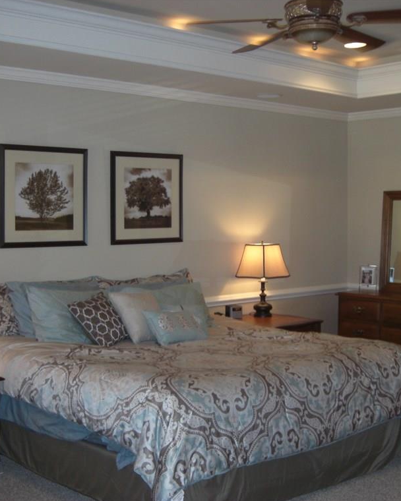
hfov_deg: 30.3
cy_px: 250
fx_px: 742
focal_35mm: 50
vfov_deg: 37.3
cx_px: 204
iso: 200
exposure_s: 1/60
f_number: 2.8
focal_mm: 7.9
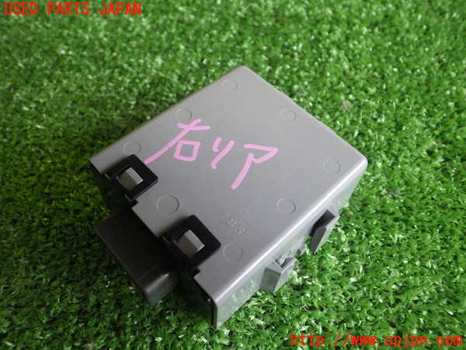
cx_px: 233
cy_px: 175
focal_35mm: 31
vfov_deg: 45.4
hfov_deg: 58.4
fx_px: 417
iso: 1000
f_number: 2.3
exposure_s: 1/45
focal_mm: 5.5
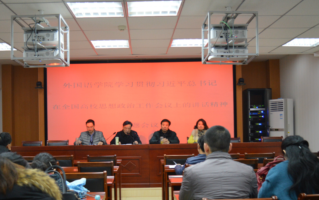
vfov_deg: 29.8
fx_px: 374
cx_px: 142
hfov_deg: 46.1
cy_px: 122
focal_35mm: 43
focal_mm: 24
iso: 1000
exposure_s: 1/60
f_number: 4
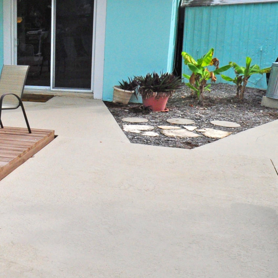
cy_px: 115
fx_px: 409
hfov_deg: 32.3
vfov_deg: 37.4
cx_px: -40
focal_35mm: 45
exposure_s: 1/640
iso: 640
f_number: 13
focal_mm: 10
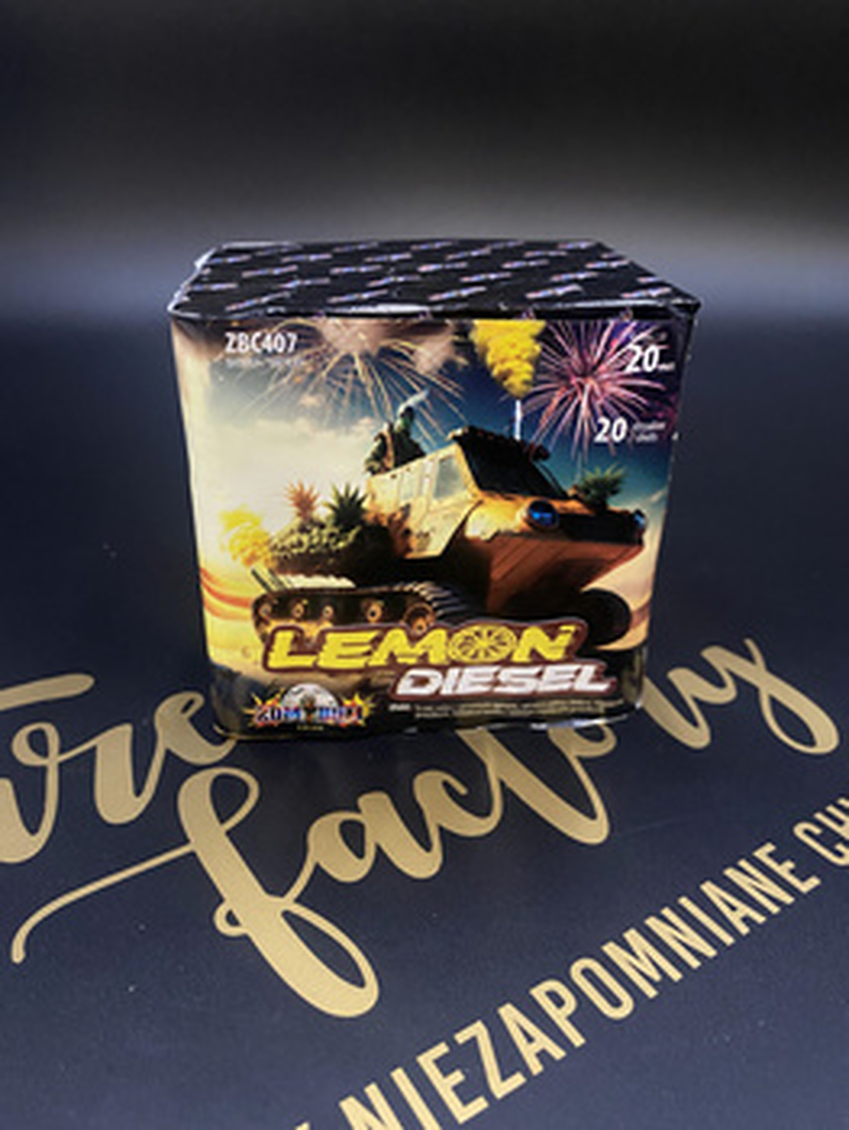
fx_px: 849
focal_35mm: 26
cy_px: 565
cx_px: 424
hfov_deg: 53.1
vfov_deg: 67.3
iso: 160
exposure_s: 1/60
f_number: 1.8
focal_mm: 4.25
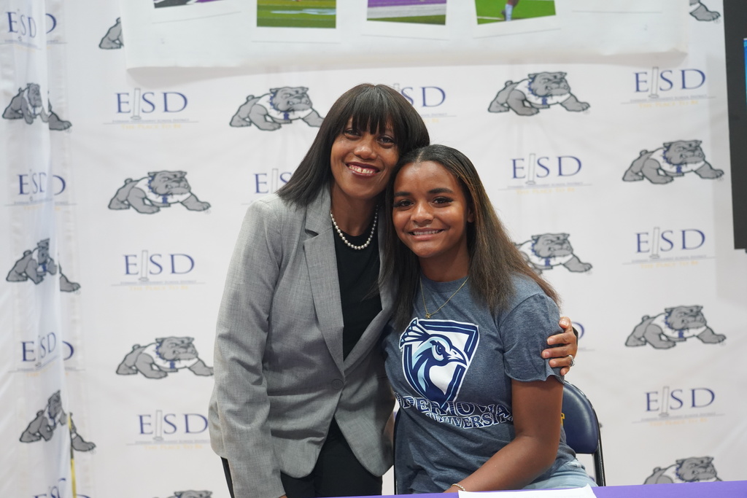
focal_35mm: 49
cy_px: 249
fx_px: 1017
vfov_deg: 27.5
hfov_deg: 40.3
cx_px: 374
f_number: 4
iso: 4000
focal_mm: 49
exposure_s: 1/160
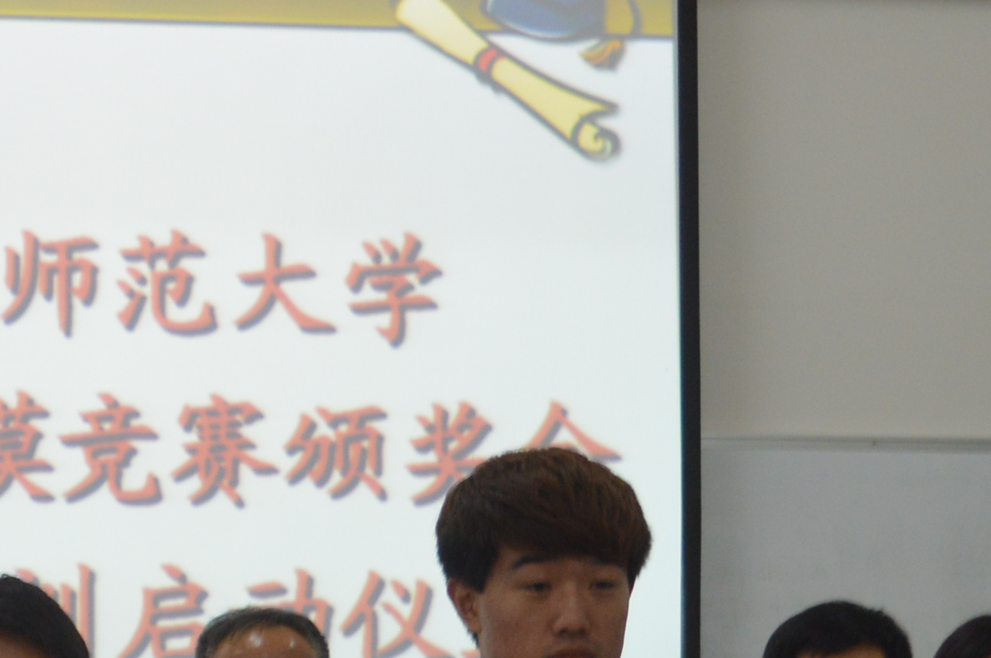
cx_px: 55
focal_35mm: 114
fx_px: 3135
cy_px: 618
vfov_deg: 11.9
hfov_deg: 17.6
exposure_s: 1/30
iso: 400
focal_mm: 20
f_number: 3.8
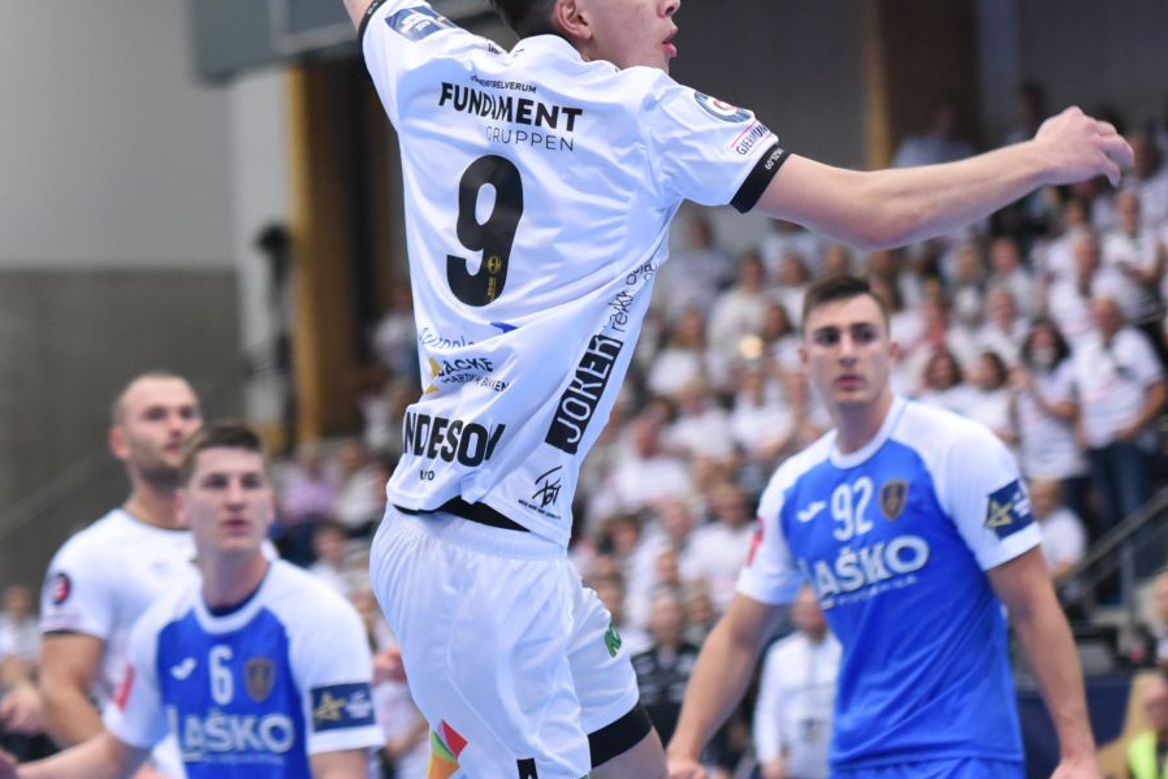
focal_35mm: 205
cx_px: 577
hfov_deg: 10.0
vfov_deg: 6.7
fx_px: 6652
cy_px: 231
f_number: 2.8
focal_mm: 92
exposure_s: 1/640
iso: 3200
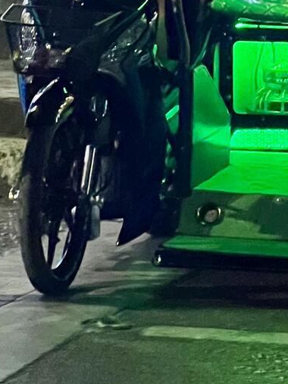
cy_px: -382
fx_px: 3451
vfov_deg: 6.2
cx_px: 273
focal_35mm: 311
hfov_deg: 4.8
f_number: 2.8
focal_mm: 9
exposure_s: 1/50
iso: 800
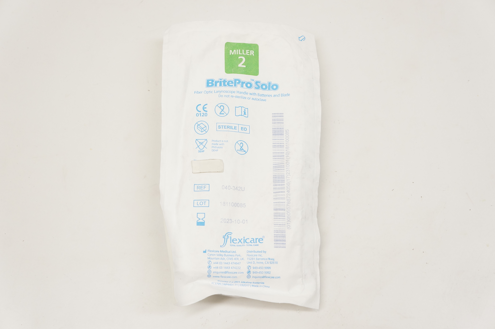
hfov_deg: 37.9
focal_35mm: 52
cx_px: 248
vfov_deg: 25.7
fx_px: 721
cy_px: 164
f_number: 7.1
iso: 800
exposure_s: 1/125
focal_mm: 35
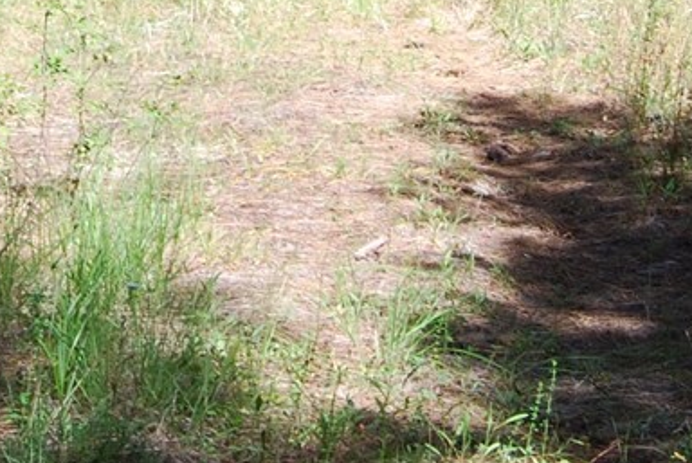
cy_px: -293
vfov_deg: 7.8
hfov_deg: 11.9
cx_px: 349
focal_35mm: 172
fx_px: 3310
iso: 100
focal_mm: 26
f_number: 5.6
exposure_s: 1/125
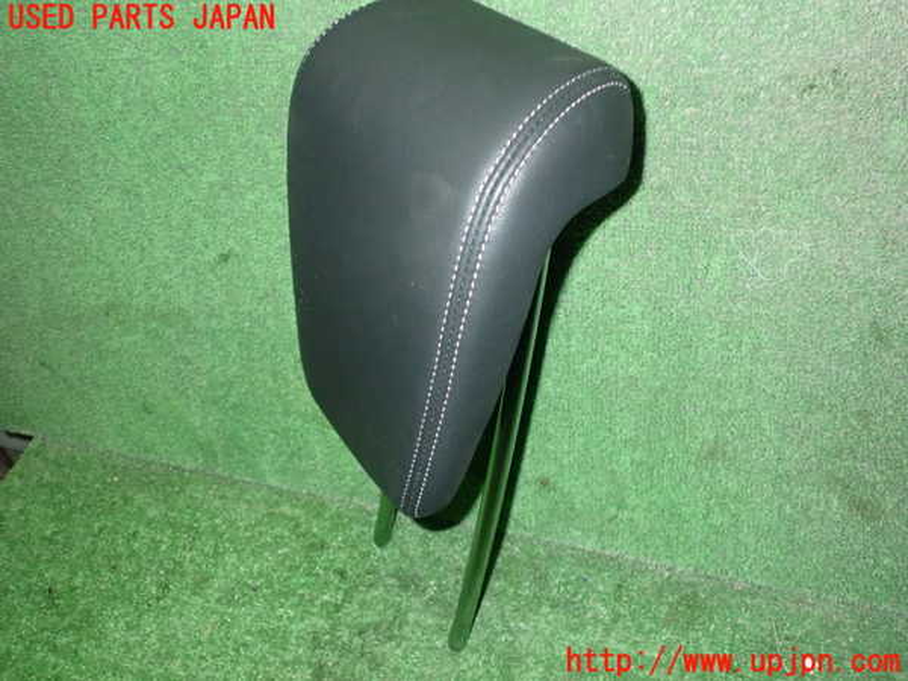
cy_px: 340
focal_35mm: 30
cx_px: 454
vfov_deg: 46.8
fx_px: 787
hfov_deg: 60.0
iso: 800
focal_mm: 5.4
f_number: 6.3
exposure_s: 1/30
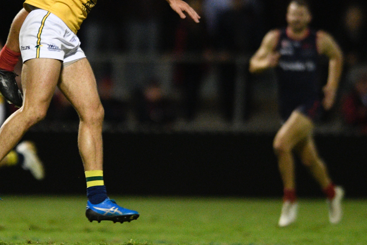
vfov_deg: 1.4
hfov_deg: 2.0
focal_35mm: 1011
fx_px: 10307
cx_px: 77
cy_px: 55
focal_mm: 400
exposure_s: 1/800
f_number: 2.8
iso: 6400
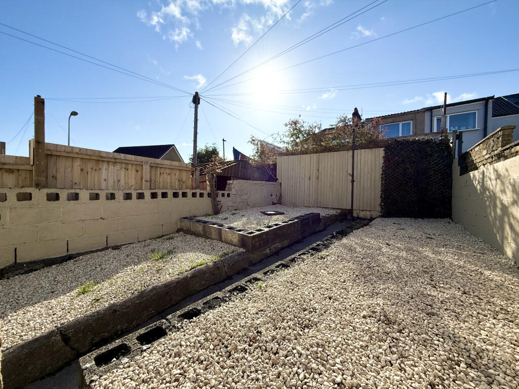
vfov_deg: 85.7
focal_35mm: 14
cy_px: 194
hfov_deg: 102.1
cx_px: 260
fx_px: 210
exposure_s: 1/2611
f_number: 2.2
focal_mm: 2.22
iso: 64
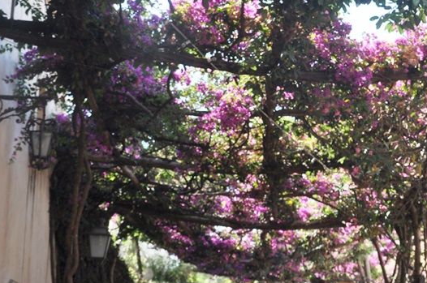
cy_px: 104
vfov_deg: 17.6
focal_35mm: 77
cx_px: 296
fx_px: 912
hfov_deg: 26.2
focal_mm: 32
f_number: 7.1
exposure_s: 1/200
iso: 200
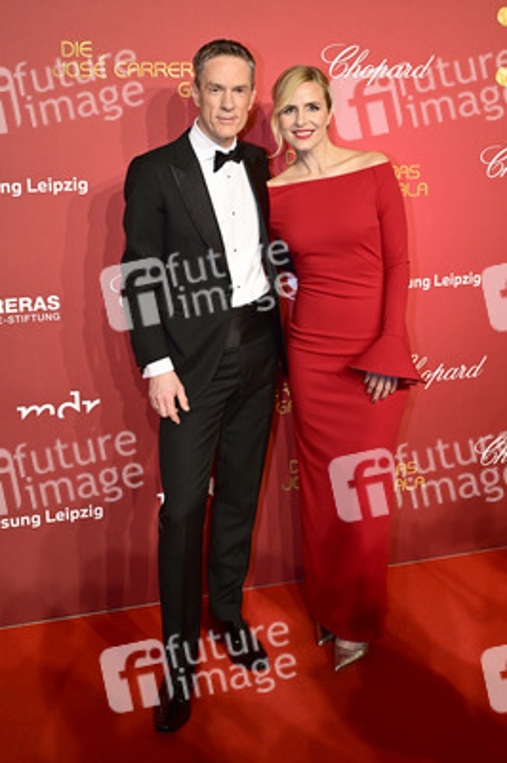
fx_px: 688
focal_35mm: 32
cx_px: 254
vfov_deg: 58.0
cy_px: 382
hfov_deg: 40.5
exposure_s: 1/160
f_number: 6.3
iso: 1600
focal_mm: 32.5
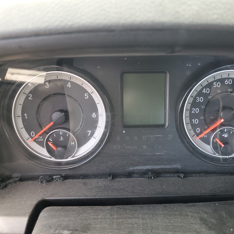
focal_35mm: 31
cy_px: 116
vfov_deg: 52.5
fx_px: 237
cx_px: 142
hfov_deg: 52.1
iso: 81
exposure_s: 1/120
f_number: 1.5
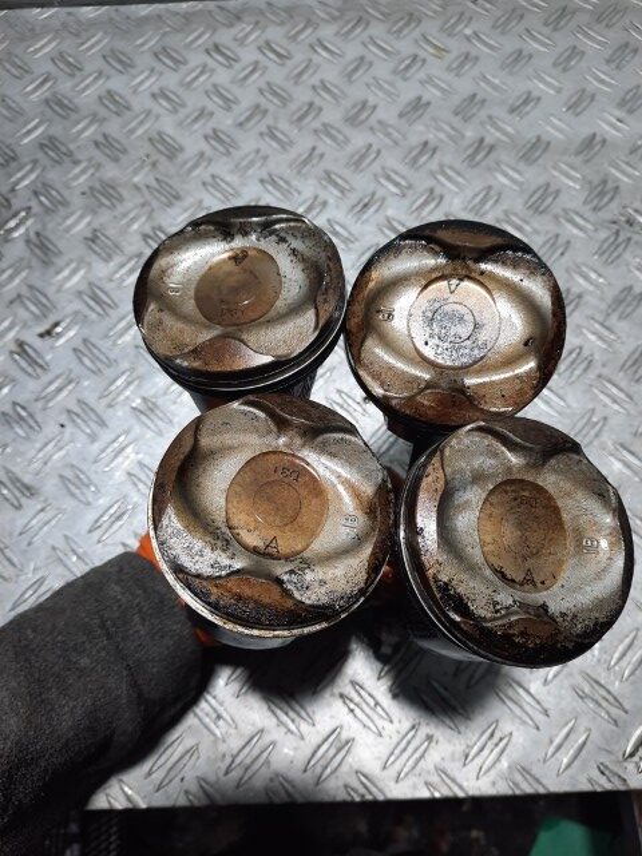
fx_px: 618
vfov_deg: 69.4
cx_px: 321
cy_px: 428
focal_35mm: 25
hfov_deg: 54.9
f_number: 2
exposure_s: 1/50
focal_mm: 4.6
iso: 40
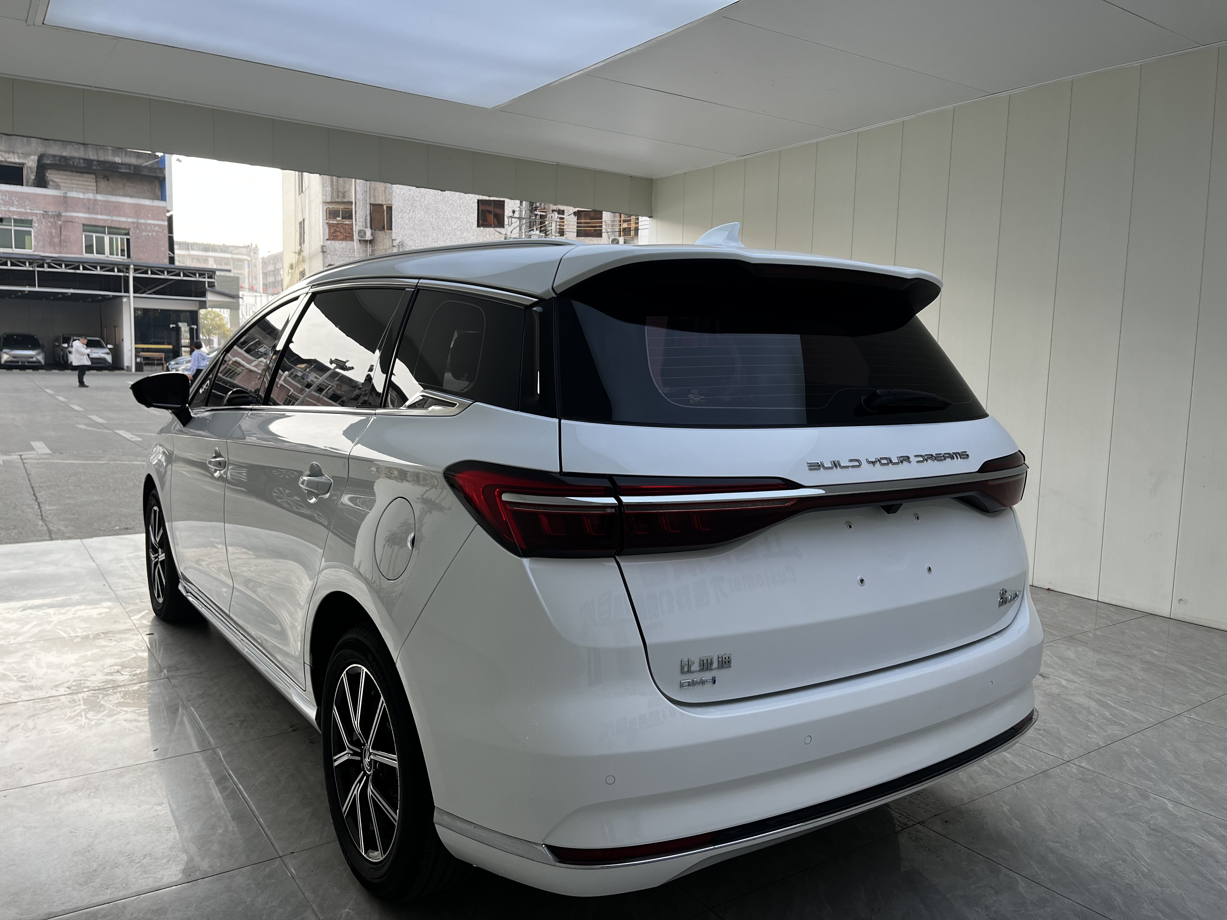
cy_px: 460
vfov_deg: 53.1
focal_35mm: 26
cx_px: 614
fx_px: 922
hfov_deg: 67.3
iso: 50
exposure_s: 1/313
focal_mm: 5.1
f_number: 1.6
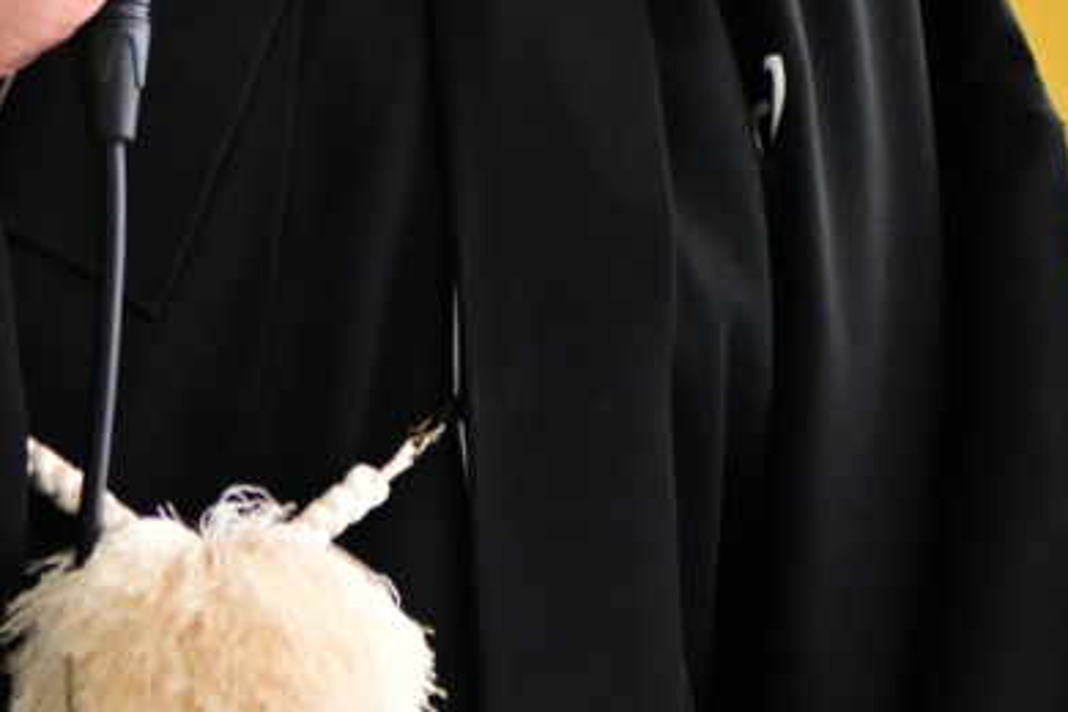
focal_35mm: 431
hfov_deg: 4.8
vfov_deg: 3.2
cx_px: -3
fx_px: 12785
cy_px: -670
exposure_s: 1/160
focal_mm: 70
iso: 2000
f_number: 4
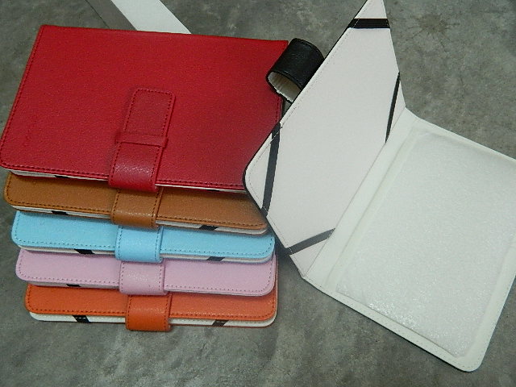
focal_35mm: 31
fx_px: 462
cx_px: 258
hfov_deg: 58.4
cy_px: 194
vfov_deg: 45.4
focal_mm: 5.6
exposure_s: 1/20
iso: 400
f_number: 3.2
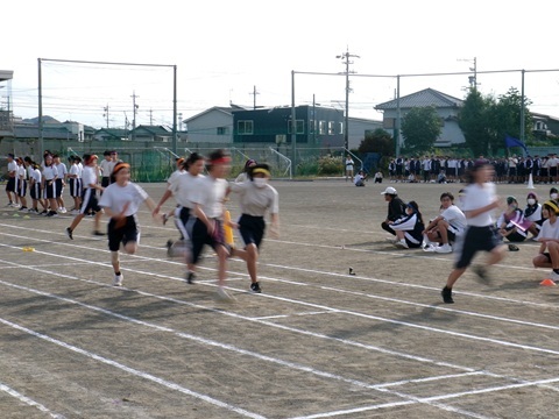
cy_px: 210
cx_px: 280
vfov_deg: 18.9
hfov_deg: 25.0
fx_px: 1260
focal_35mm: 78
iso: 100
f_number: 14.3
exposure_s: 1/70
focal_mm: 14
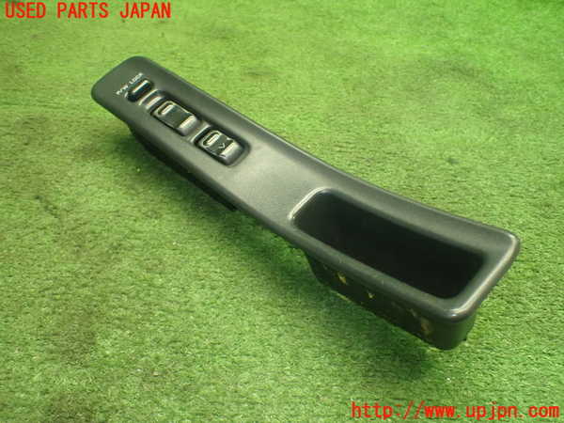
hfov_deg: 60.0
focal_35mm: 30
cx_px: 282
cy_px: 212
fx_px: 489
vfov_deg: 46.8
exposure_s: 1/100
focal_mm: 5.4
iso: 800
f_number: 2.3
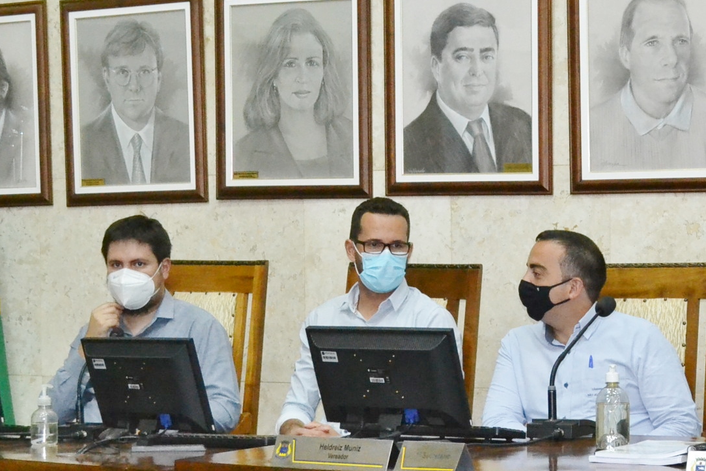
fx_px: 2000
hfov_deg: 19.5
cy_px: 319
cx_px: 698
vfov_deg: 13.4
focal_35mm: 102
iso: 3200
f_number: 7.1
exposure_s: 1/100
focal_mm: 32
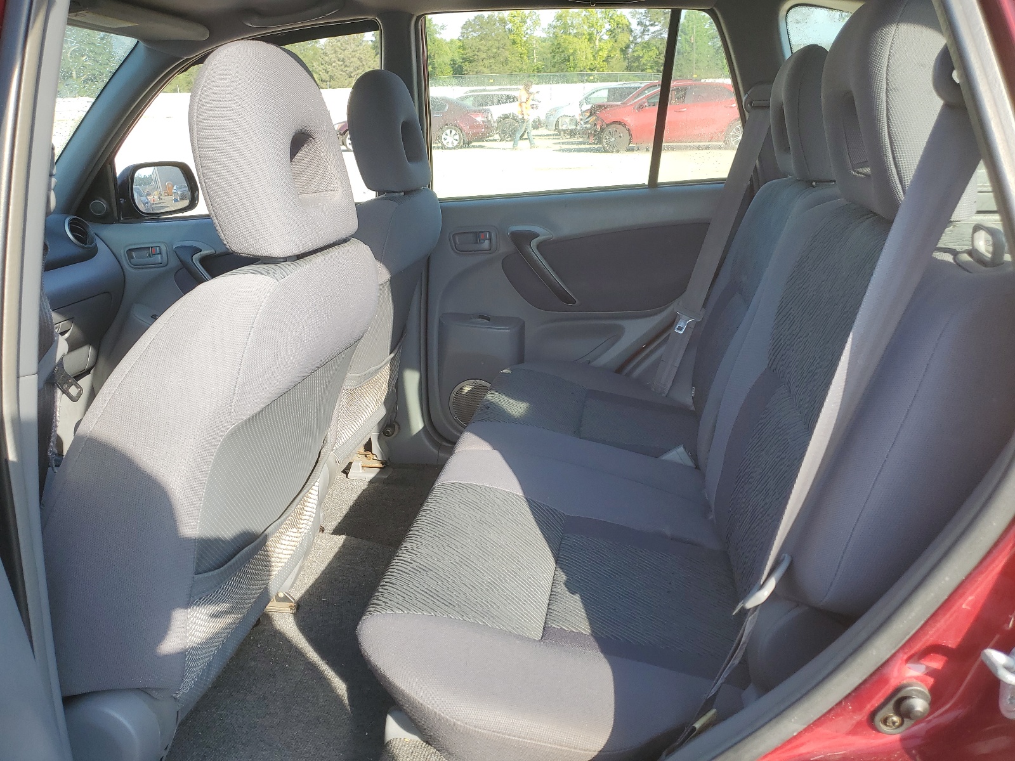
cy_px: 380
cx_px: 508
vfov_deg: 53.1
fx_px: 762
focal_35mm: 26
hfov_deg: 67.3
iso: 50
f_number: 1.5
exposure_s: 1/625
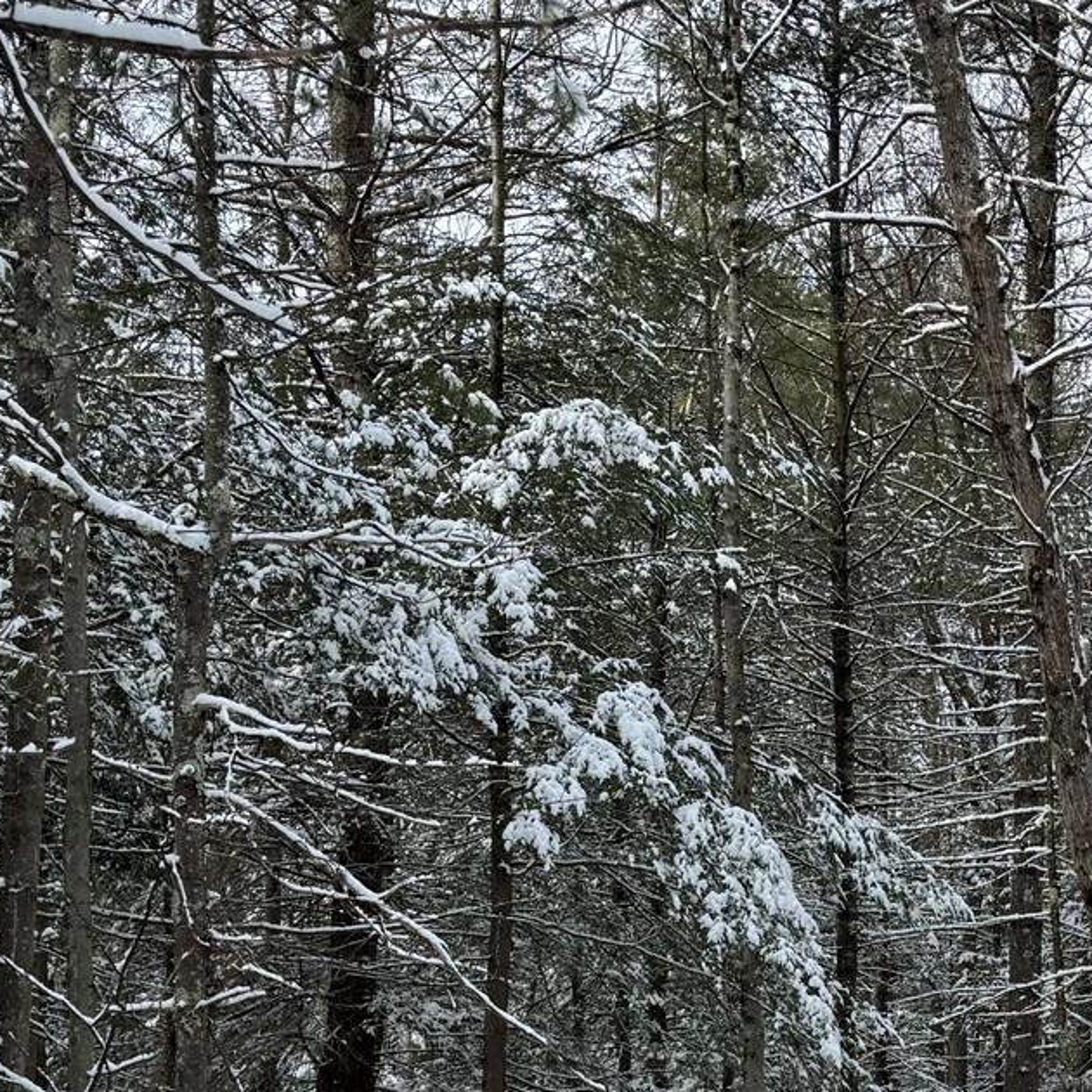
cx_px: 946
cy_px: 1069
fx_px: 2463
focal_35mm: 69
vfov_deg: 24.0
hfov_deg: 24.4
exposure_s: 1/1026
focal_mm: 6.76
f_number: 1.78
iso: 80
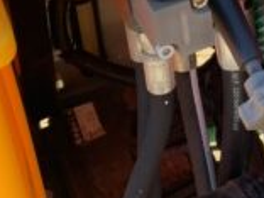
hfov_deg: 16.2
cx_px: 269
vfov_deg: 12.0
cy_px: -83
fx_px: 908
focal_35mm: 119
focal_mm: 3
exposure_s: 1/122
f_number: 1.8
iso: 25
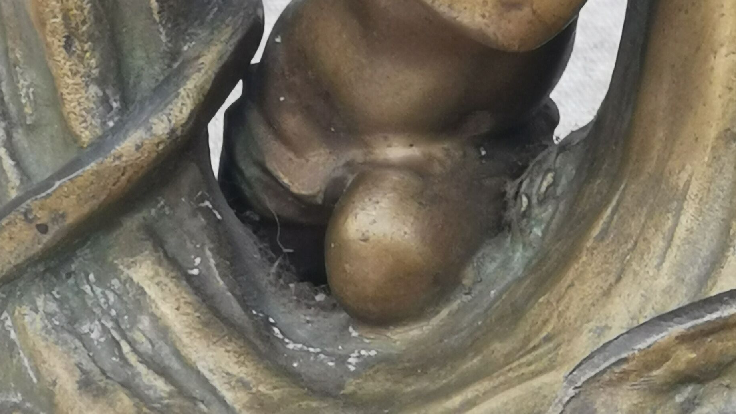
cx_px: 467
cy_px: -282
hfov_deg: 5.8
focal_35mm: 371
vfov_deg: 3.3
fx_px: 7239
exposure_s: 1/120
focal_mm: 7.48
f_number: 2.4
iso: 64
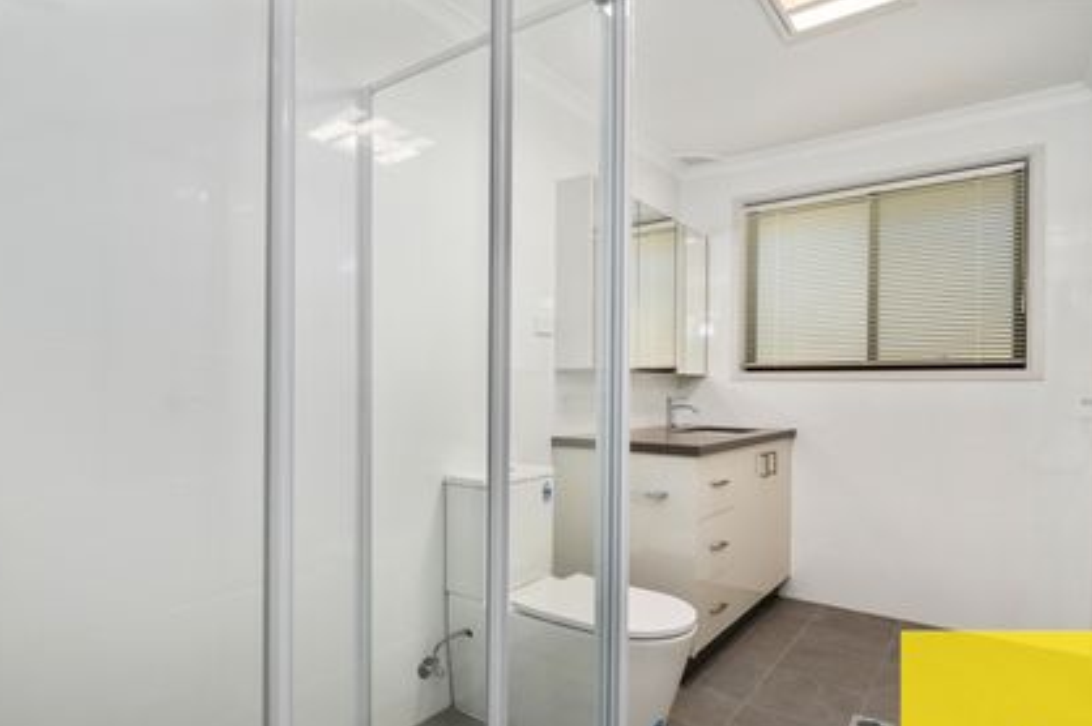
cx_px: 491
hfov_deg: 89.8
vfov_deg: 67.1
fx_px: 546
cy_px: 403
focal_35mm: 18
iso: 400
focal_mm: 16
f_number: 11
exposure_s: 1/15
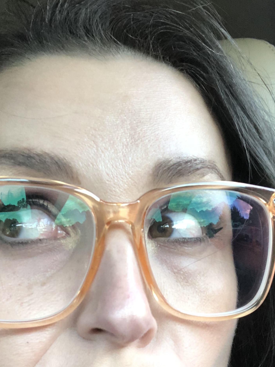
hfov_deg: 27.5
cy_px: 256
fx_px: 561
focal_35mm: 53
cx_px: 123
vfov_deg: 35.7
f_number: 2.2
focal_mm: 2.87
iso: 125
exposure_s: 1/60
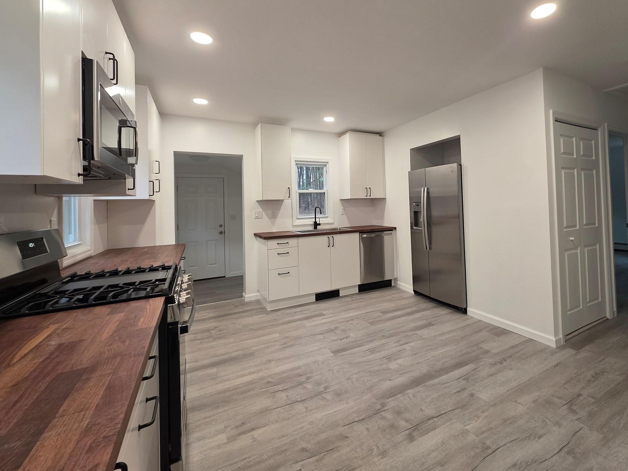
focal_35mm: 15
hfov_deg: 97.6
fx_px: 272
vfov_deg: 81.3
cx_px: 355
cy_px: 202
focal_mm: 2.2
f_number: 1.9
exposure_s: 1/120
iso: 250
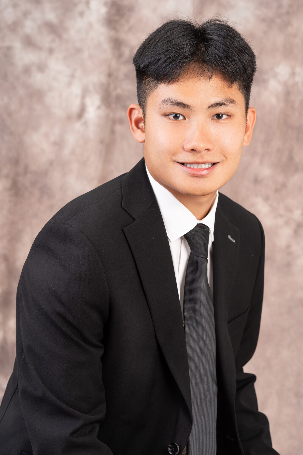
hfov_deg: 12.5
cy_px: 228
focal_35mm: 110
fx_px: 1388
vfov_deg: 18.6
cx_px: 152
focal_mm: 110
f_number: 8
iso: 200
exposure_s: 1/125
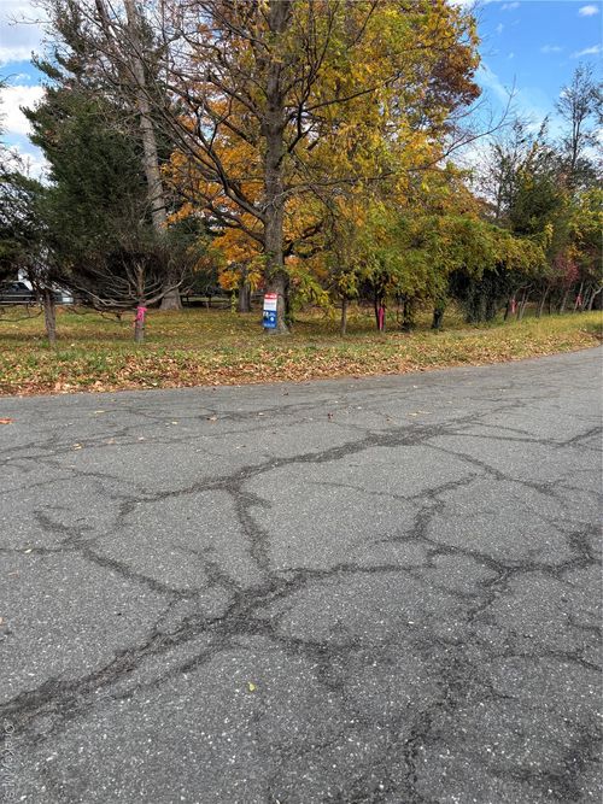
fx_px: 604
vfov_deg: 67.3
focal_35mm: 26
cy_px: 402
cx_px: 302
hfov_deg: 53.0
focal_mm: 5.96
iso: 50
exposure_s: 1/693
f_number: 1.6
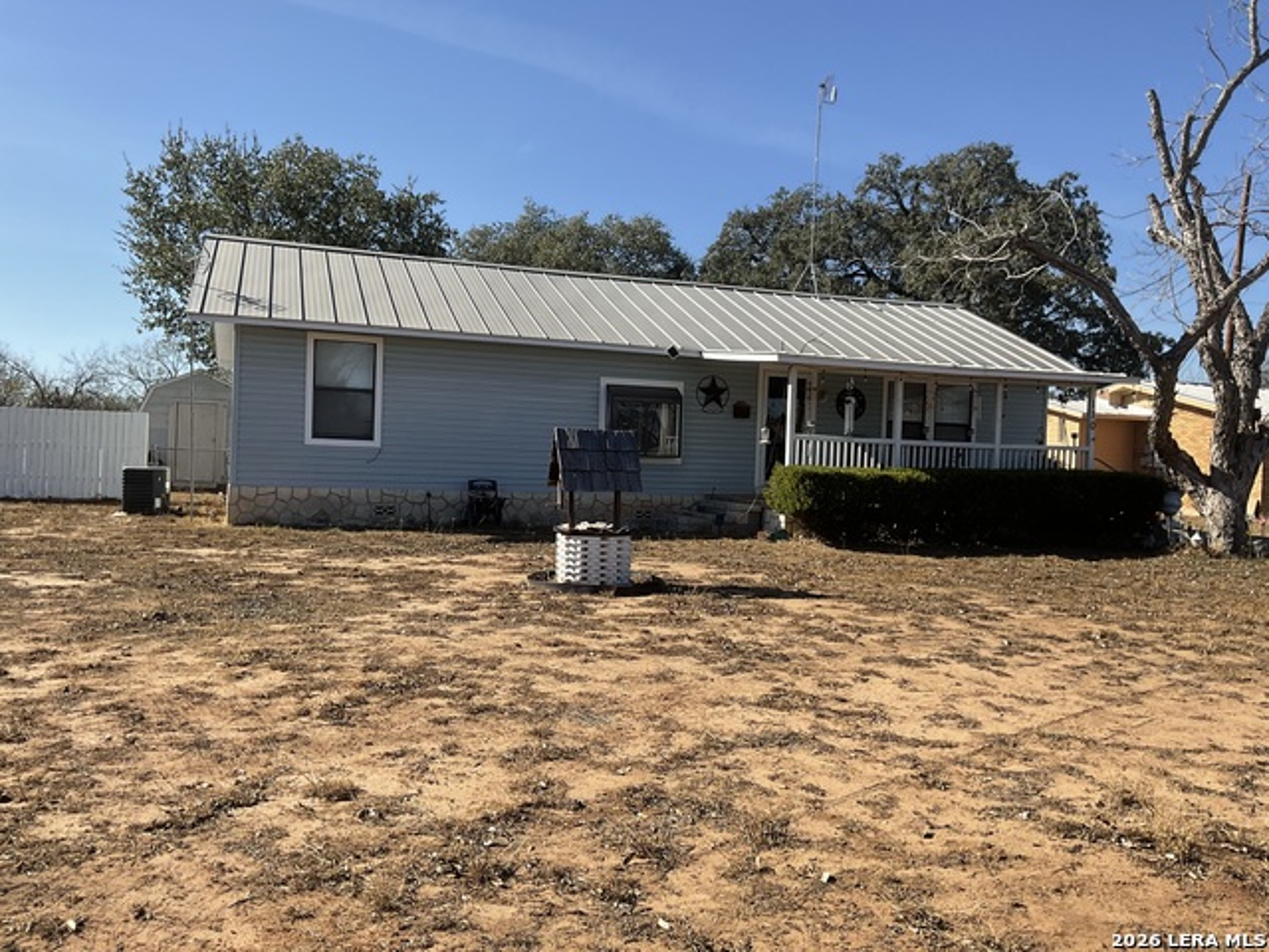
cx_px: 634
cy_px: 476
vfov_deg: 48.2
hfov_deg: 61.7
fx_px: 1063
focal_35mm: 29
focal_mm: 3
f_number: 1.8
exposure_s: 1/1534
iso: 16
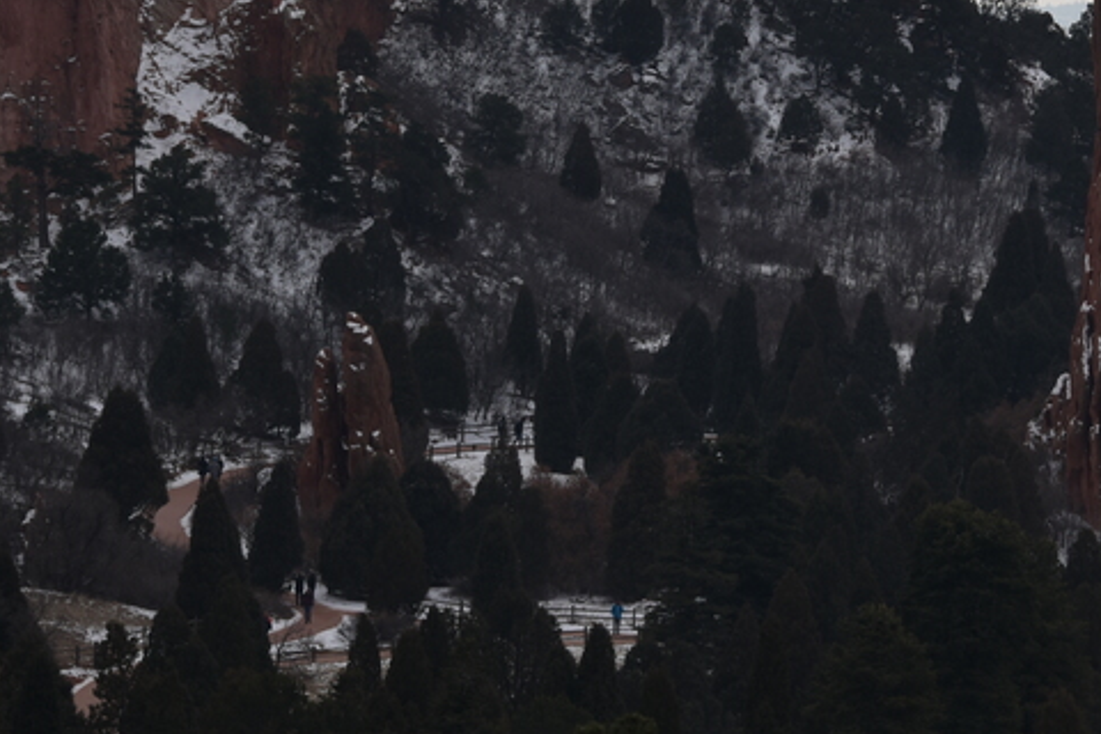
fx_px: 9144
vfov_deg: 4.6
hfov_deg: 6.9
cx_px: 1016
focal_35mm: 299
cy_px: -34
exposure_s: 1/640
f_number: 10
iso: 100
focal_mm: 112
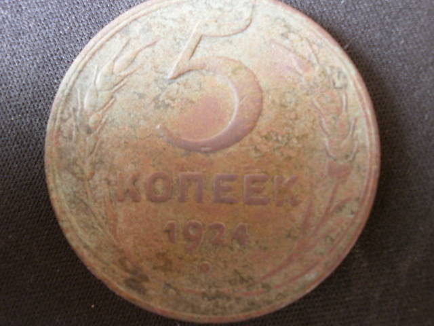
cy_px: 163
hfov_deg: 56.8
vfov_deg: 44.2
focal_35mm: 32
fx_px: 401
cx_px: 217
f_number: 3.1
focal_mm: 5.8
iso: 160
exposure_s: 1/2
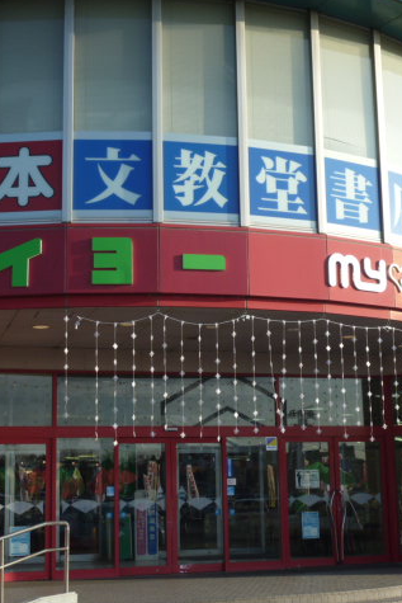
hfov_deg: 24.2
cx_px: 216
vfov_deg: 35.6
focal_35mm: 56
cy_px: 300
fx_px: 937
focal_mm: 7.2
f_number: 4
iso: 80
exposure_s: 1/250
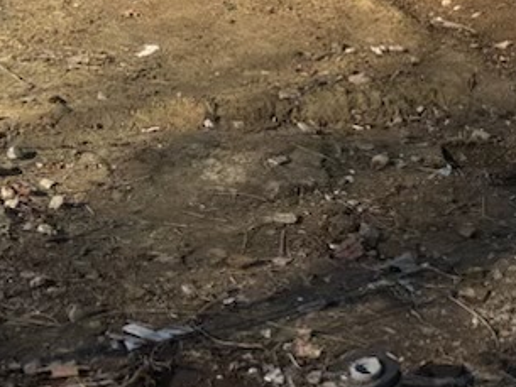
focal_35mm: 109
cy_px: -338
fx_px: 1625
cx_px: 508
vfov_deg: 12.3
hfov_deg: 17.6
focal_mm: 5.96
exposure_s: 1/3279
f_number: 1.6
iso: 50
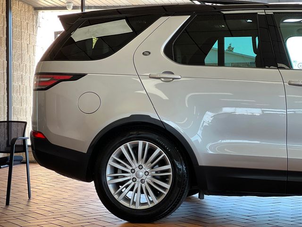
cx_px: 151
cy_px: 114
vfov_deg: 19.1
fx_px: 672
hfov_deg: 25.3
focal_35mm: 77
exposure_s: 1/120
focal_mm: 9
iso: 125
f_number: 2.8
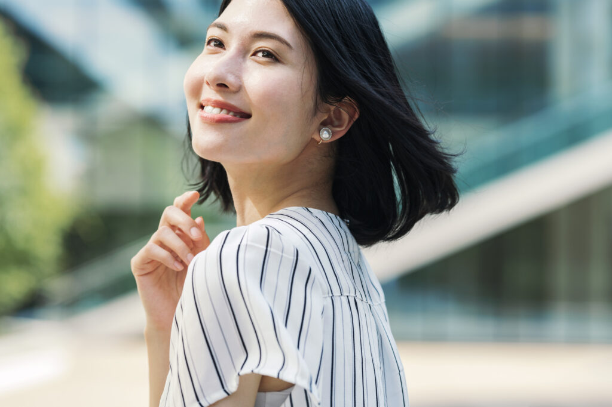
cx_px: 306
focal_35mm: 105
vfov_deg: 13.0
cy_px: 204
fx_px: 1784
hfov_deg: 19.5
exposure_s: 1/250
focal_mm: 105
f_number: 3.2
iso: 100
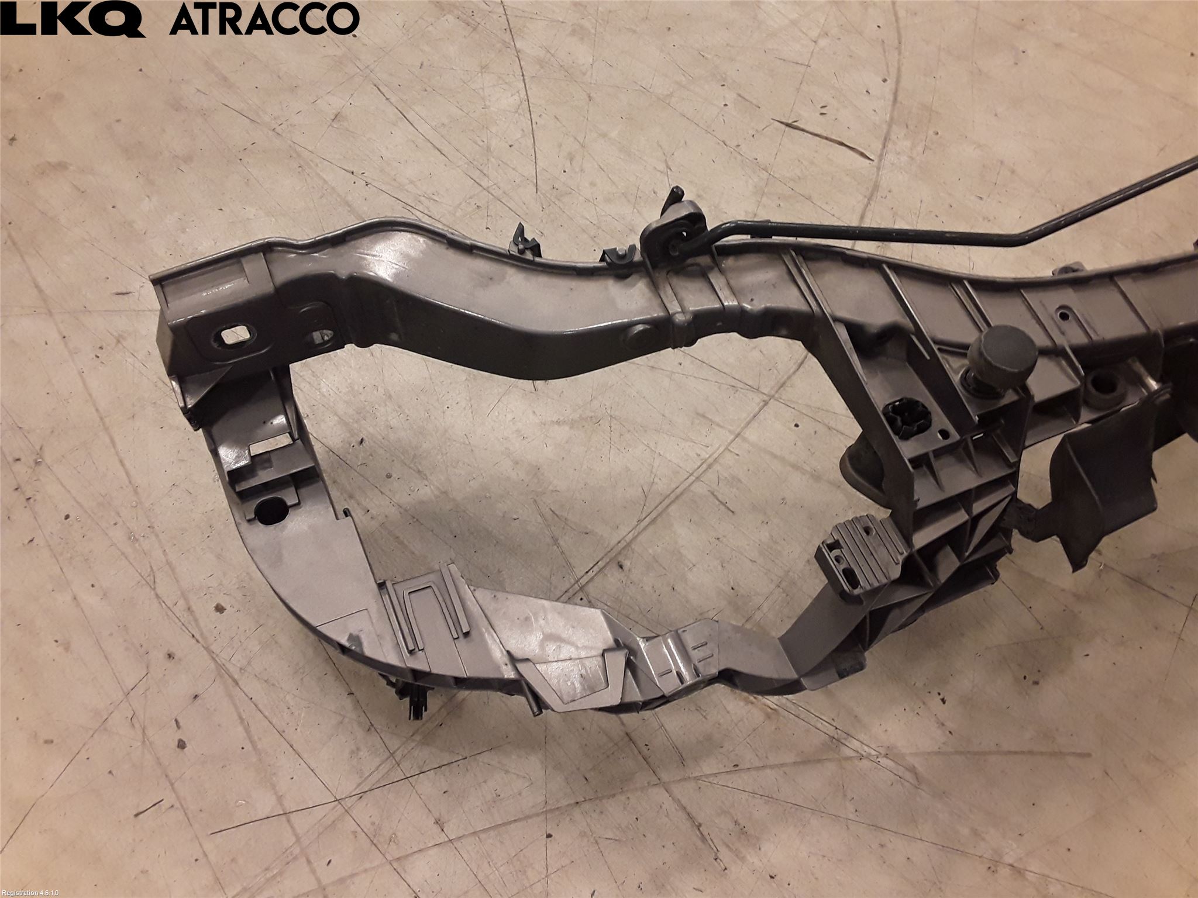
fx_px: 969
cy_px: 449
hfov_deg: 63.4
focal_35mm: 28
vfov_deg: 49.7
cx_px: 599
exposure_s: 1/50
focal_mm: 2.91
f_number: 1.9
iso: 100
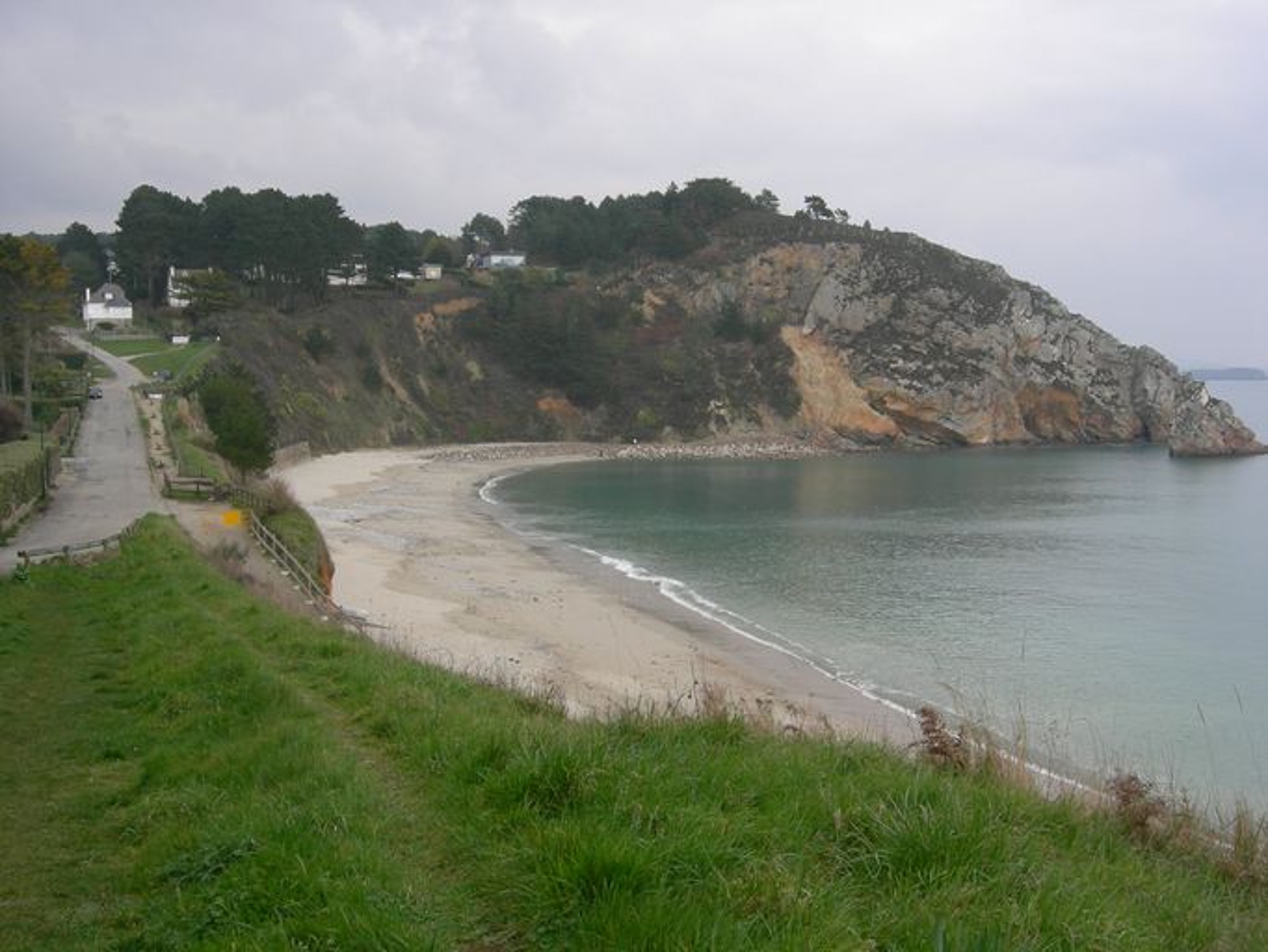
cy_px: 476
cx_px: 634
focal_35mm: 44
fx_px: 1612
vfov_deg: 32.9
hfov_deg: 42.9
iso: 64
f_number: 4.6
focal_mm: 9.1
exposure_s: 1/155
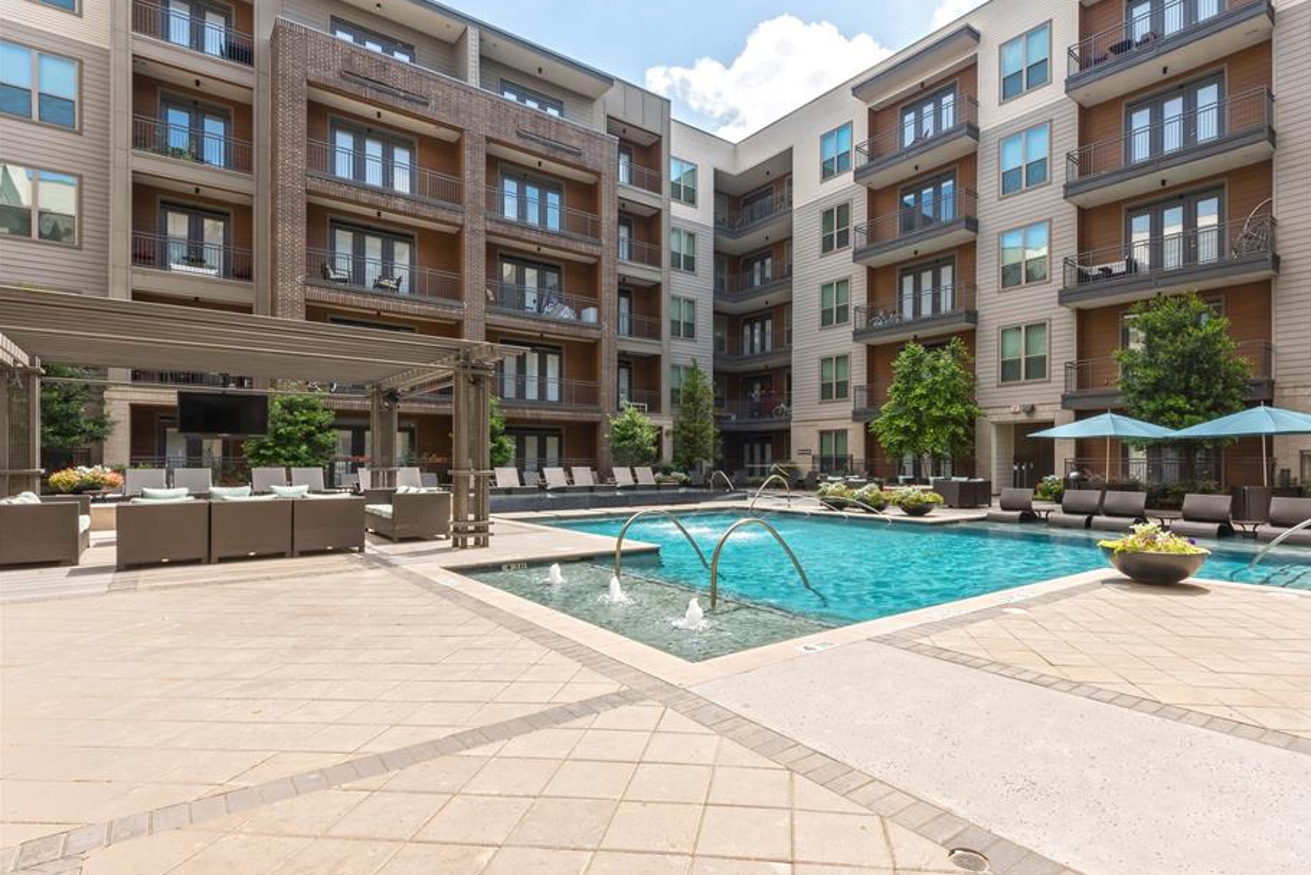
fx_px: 656
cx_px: 736
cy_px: 455
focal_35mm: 18
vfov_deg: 67.4
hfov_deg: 89.6
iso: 100
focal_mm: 16
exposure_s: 1/800
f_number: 16
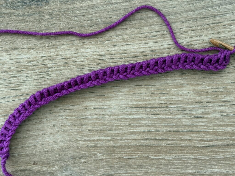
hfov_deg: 36.8
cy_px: 88
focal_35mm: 52
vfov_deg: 28.0
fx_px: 353
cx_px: 118
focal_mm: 5.96
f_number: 1.6
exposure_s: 1/60
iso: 100
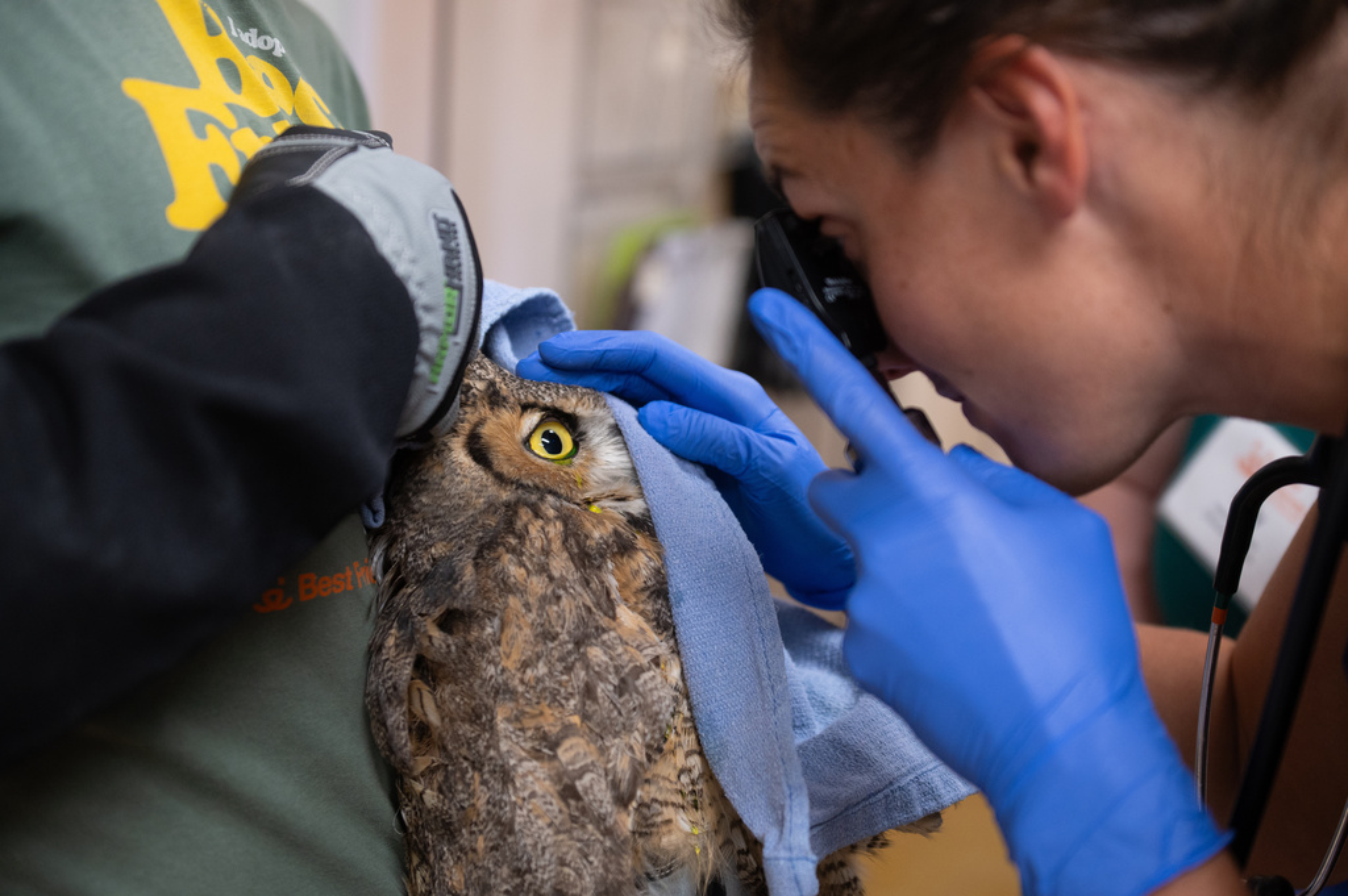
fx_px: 1796
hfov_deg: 41.1
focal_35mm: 48
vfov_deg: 28.0
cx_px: 674
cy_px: 448
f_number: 2.8
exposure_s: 1/200
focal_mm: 48
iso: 1600
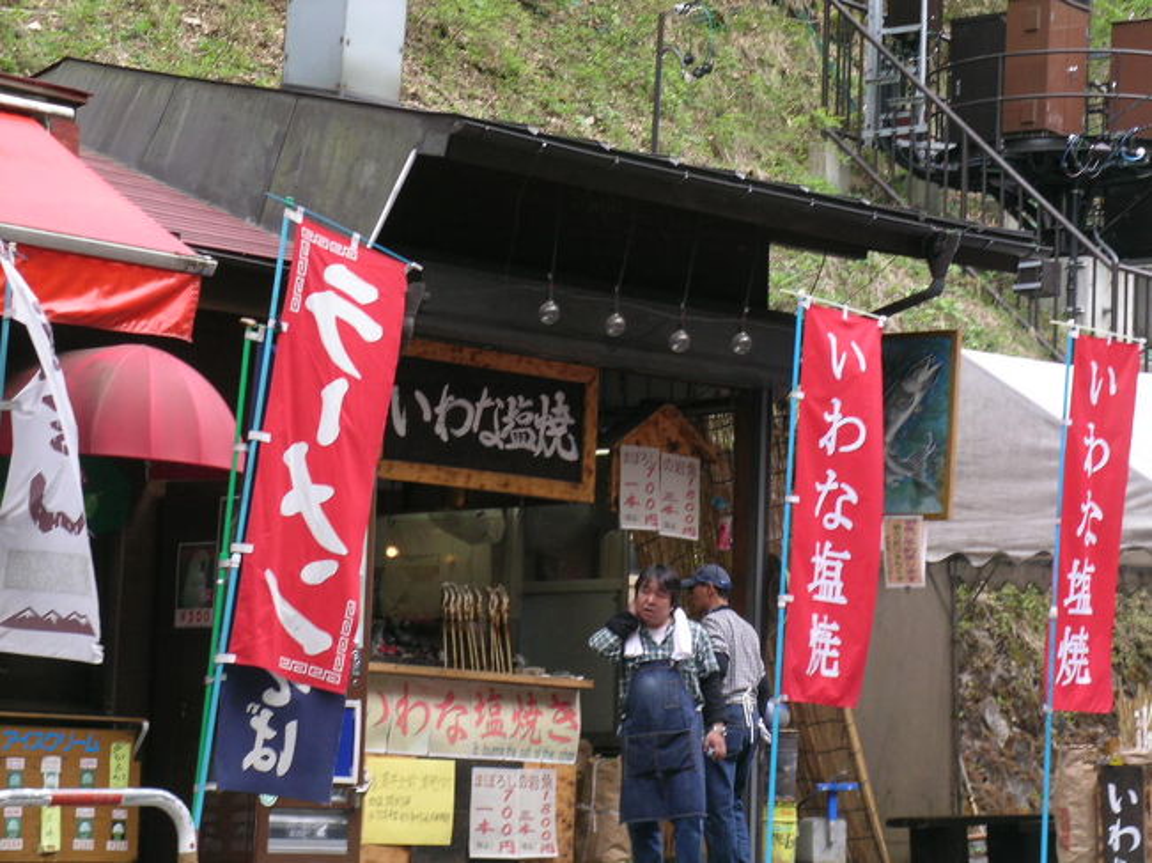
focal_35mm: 116
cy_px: 432
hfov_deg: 17.0
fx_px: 3859
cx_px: 576
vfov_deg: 12.8
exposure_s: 1/60.3
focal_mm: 24
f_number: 4.6
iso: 63
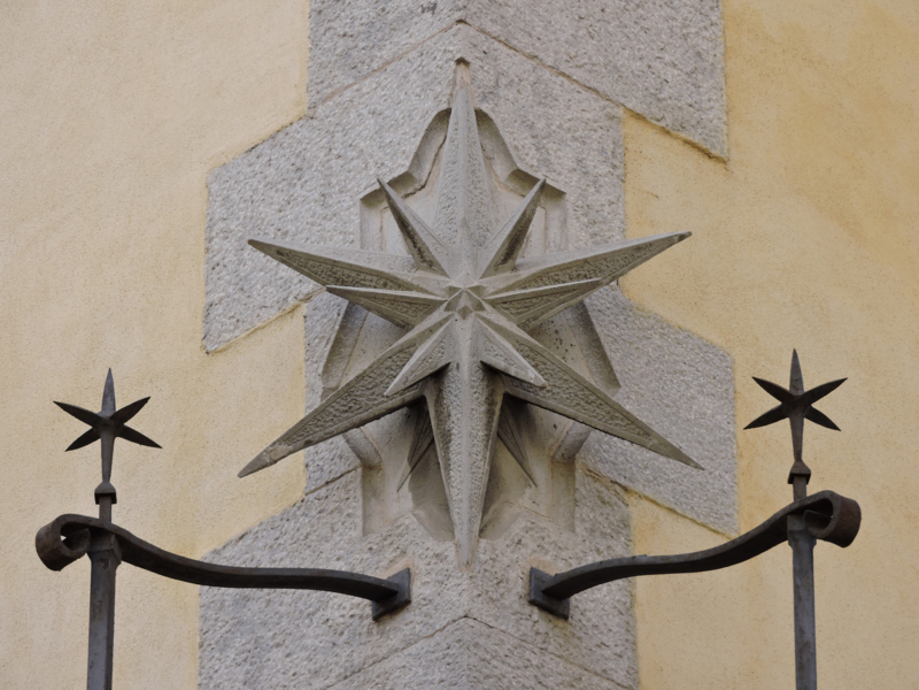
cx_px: 460
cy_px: 345
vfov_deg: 5.9
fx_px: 6637
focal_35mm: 250
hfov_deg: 7.9
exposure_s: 1/125
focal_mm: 44.8
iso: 110
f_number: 5.5
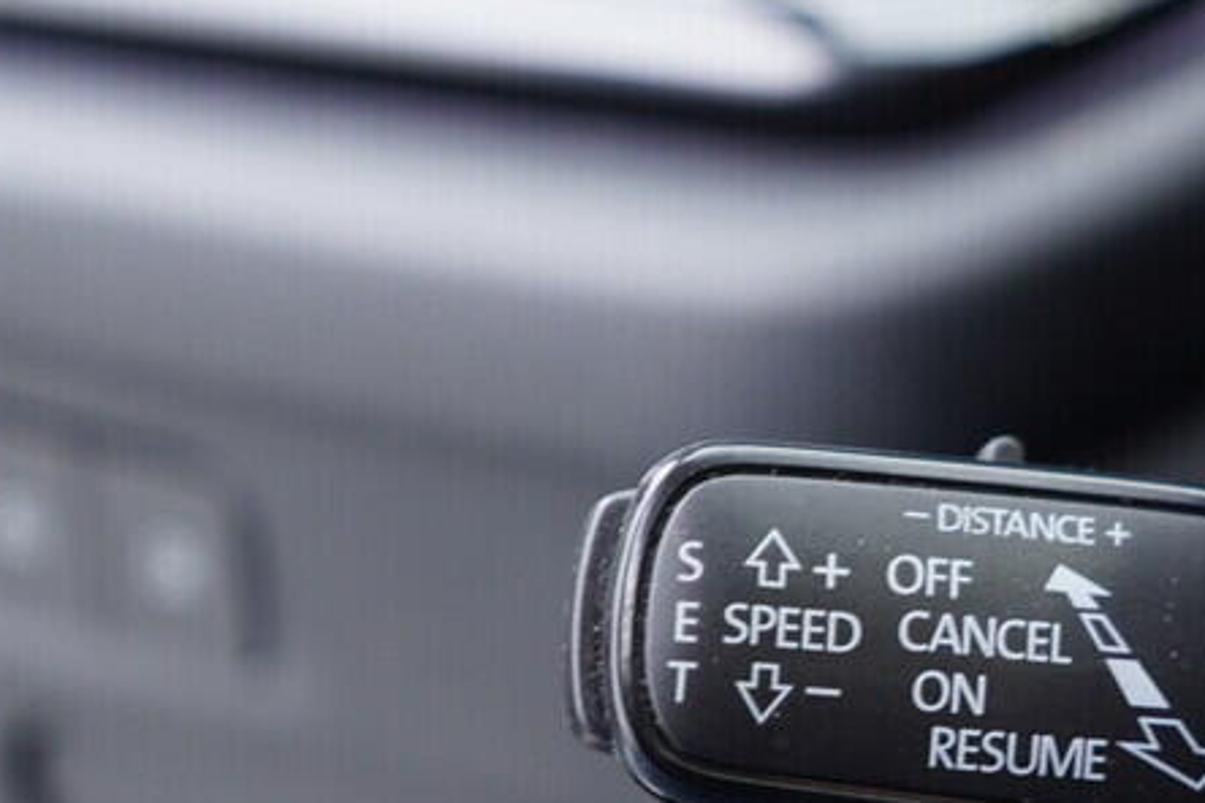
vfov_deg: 16.3
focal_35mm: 83
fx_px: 2778
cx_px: 1050
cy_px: 636
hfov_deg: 23.9
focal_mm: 24
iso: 400
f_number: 2.8
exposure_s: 1/40
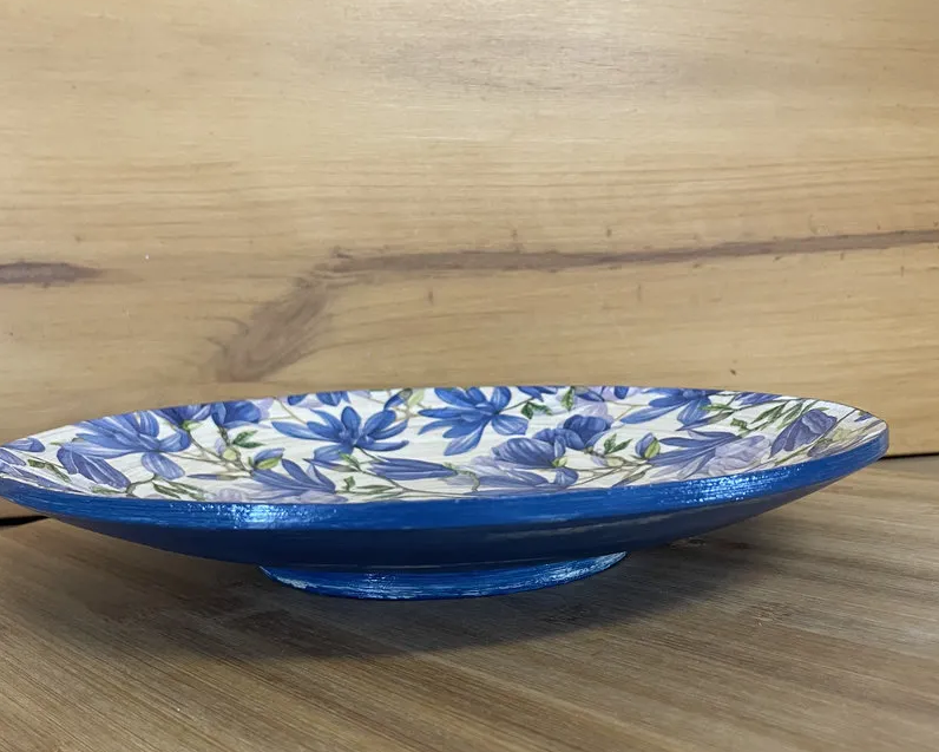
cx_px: 471
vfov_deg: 43.3
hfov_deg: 52.8
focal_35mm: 34
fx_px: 945
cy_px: 416
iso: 200
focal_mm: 4.2
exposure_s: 1/60
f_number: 1.6
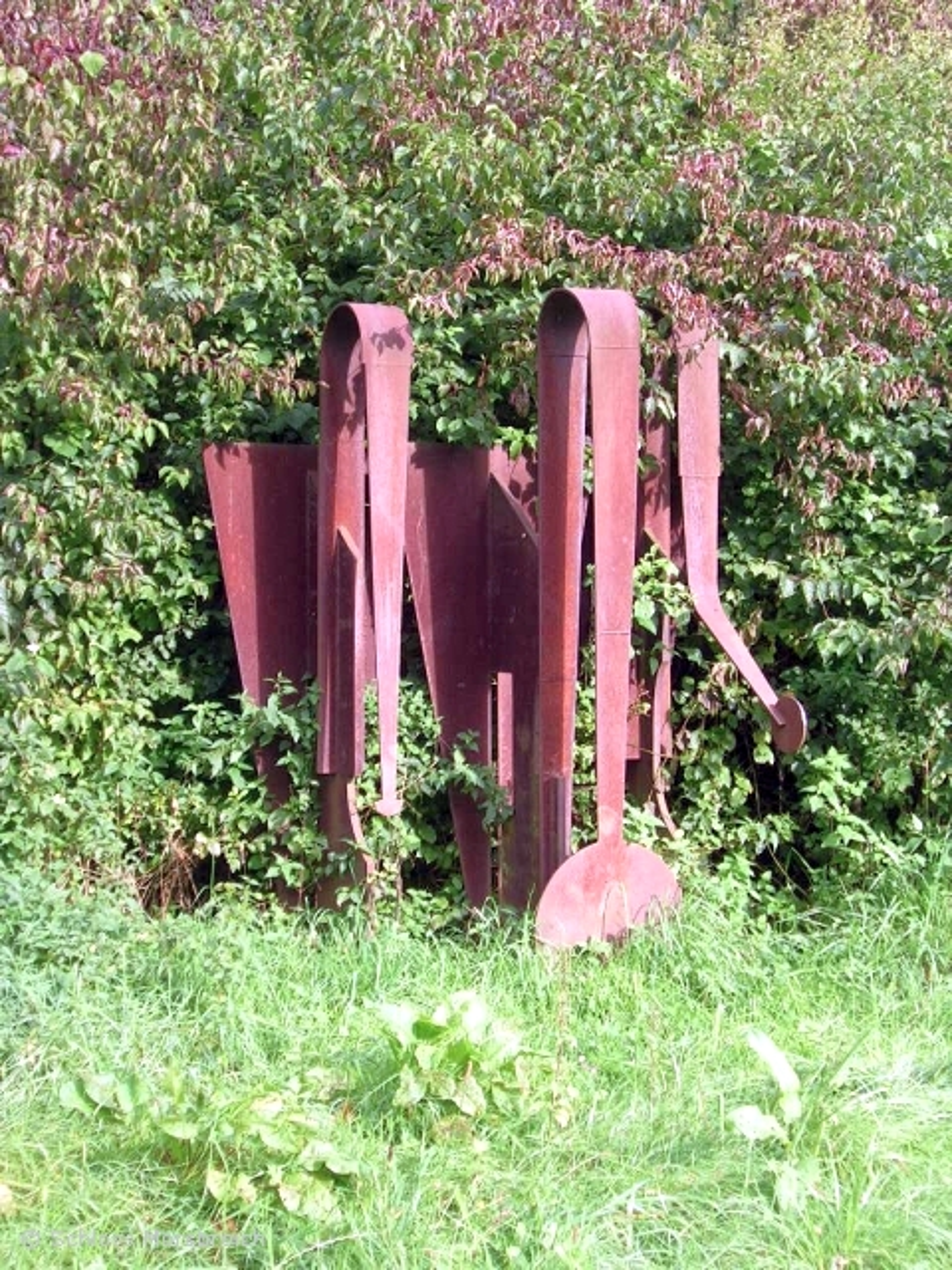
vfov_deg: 29.8
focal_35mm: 65
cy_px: 635
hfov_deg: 22.6
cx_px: 476
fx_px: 2383
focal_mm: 9.9
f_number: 3.5
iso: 50
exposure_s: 1/91.1
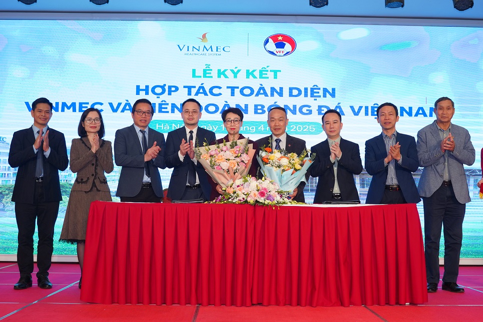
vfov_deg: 28.1
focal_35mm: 48
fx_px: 644
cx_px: 242
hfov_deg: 41.1
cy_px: 161
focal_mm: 32
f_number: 3.2
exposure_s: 1/160
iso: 640
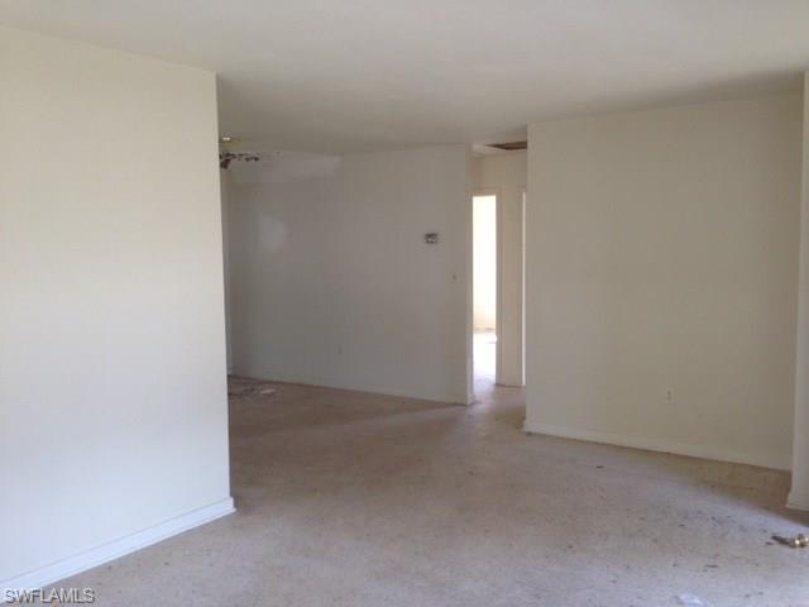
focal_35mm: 33
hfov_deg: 55.4
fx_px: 771
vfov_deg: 42.9
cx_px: 404
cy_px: 304
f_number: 2.4
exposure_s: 1/60
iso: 64
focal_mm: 4.12
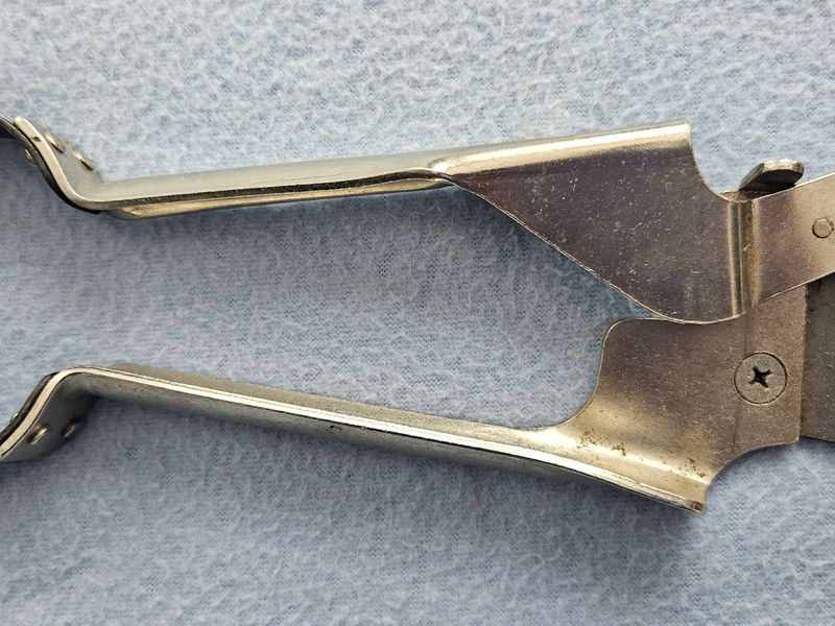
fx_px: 555
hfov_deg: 73.9
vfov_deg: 58.9
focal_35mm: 23
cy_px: 313
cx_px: 418
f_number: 1.8
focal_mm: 5.4
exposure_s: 1/101
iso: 320
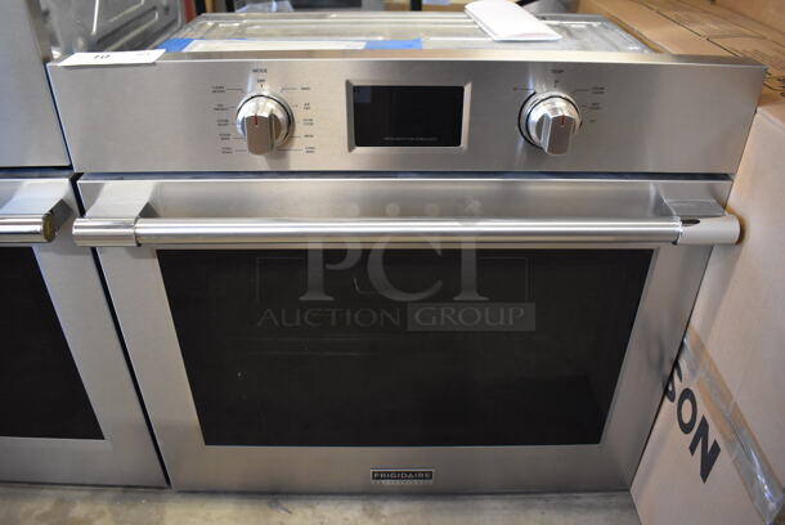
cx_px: 392
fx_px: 589
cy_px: 262
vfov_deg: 48.0
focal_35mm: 27
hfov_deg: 67.3
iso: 4000
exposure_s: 1/125
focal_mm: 18
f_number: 3.5
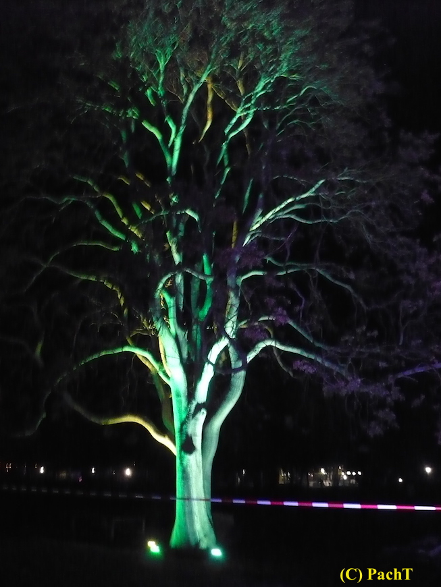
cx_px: 220
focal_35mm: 35
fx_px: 594
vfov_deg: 52.6
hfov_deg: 40.7
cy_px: 294
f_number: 2.8
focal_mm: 5.8
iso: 800
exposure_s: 1/6
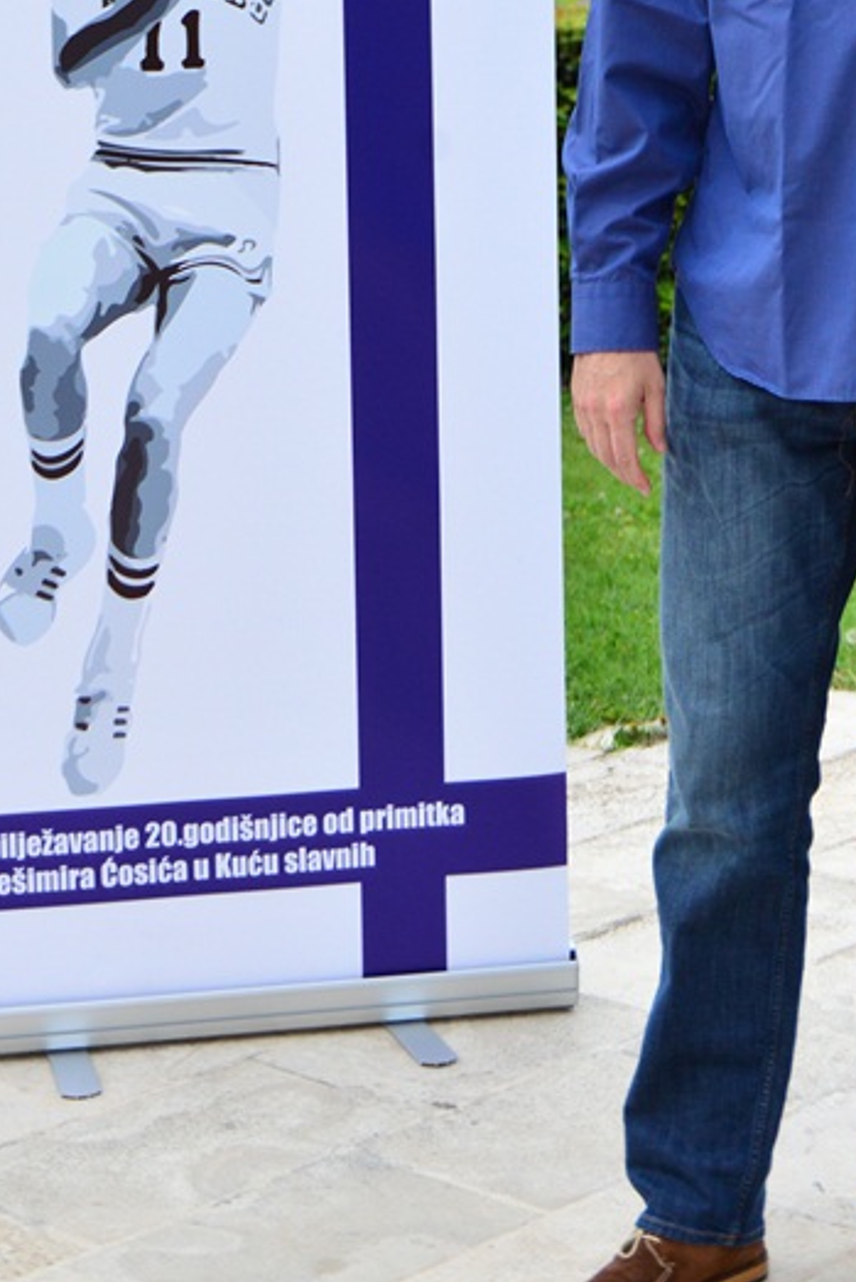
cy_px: 186
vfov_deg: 21.3
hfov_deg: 14.5
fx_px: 3350
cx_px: 552
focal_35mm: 94
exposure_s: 1/800
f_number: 5.6
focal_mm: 48
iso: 1250
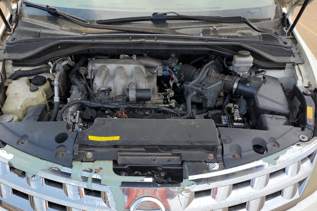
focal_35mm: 29
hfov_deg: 63.6
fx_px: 255
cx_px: 148
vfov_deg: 44.8
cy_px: 124
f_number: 1.5
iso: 50
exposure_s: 1/1000
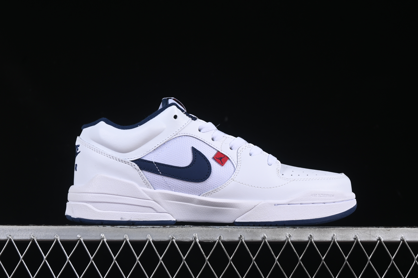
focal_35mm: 75
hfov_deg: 27.0
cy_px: 139
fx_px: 871
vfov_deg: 18.2
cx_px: 209
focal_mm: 50
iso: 160
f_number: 8
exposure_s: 1/80
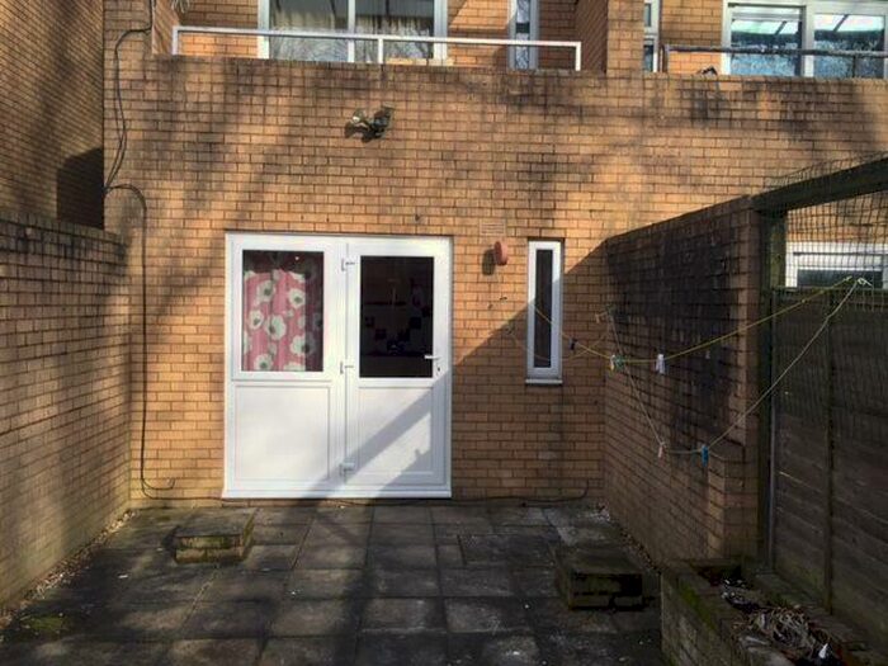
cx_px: 444
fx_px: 744
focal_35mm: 29
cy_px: 333
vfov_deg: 48.2
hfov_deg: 61.7
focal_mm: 4.15
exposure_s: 1/1068
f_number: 2.2
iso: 32
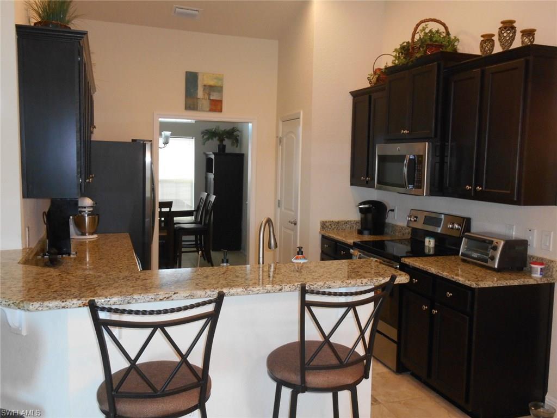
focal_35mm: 31
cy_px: 209
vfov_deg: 45.4
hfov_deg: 58.4
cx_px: 278
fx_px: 499
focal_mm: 5.5
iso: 280
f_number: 3.6
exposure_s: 1/25
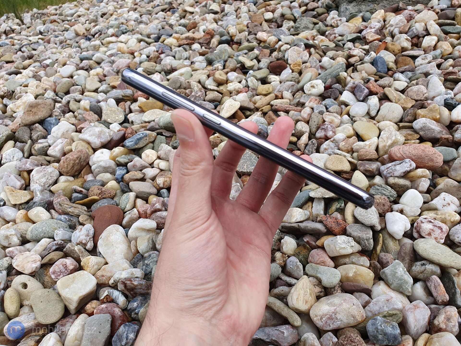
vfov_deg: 53.1
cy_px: 173
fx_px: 346
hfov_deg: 67.3
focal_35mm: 26
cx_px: 230
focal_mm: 4.32
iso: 50
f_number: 2.4
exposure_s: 1/842
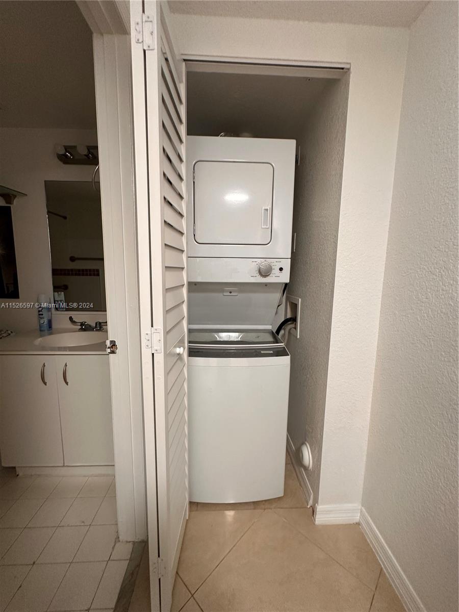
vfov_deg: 102.1
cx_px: 230
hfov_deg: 85.7
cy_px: 306
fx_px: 248
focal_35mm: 14
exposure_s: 1/60
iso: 200
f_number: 2.2
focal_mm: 2.22
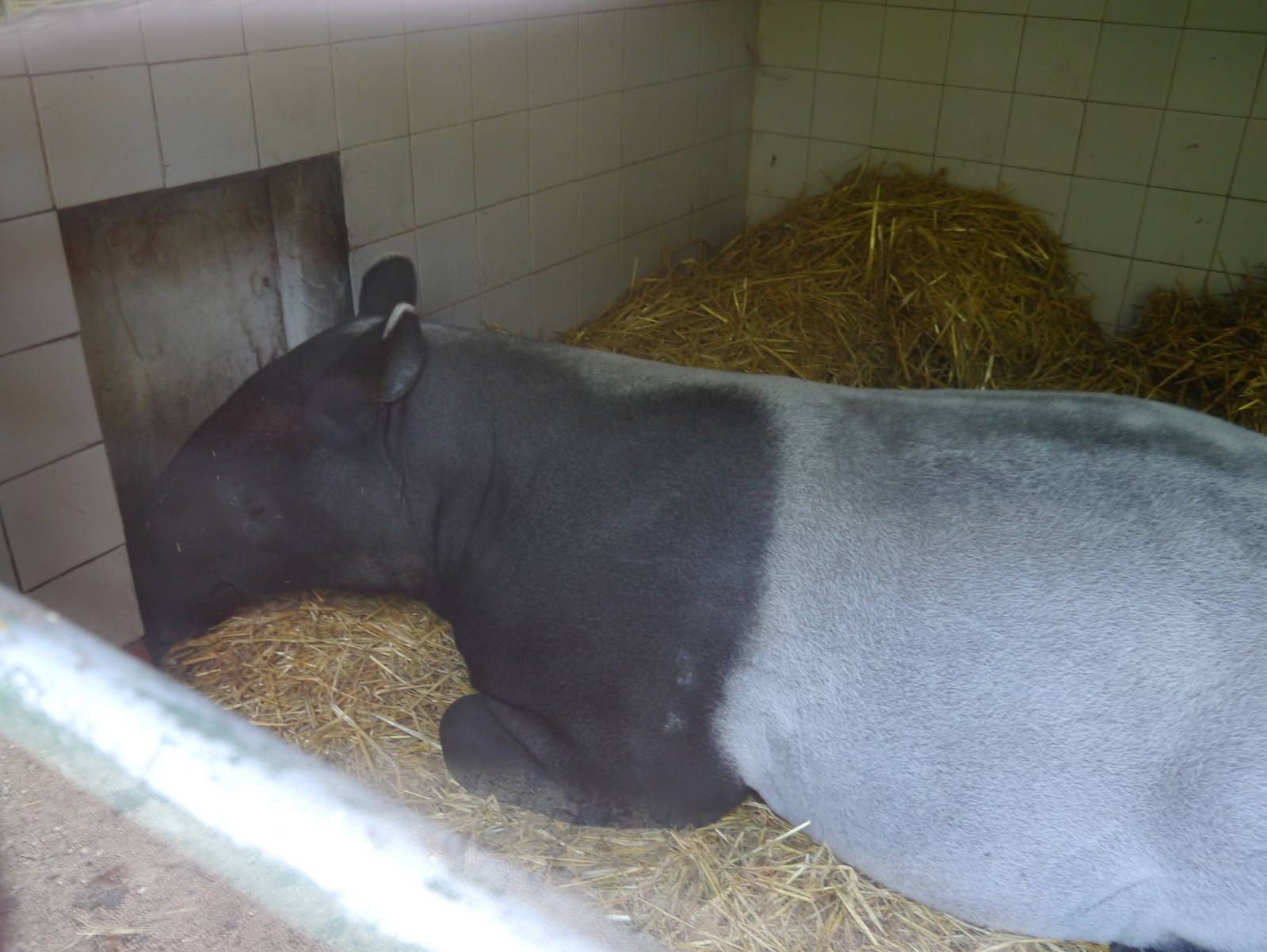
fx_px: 1172
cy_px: 476
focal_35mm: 32
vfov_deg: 44.2
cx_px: 634
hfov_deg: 56.8
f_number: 3.8
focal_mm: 16
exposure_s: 1/25
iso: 800
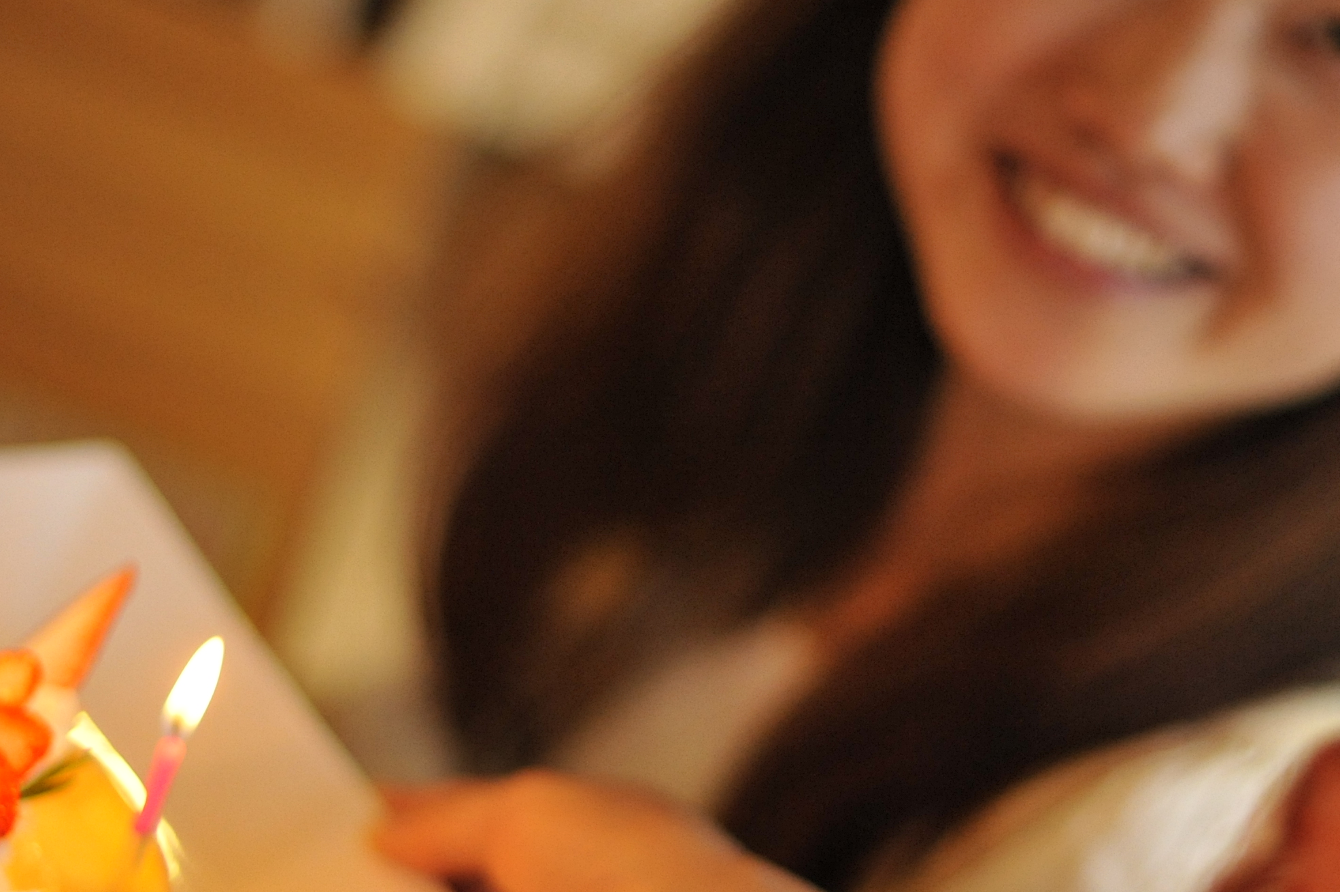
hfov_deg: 18.9
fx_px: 4017
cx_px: 740
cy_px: 469
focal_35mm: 108
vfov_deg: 12.7
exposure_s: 1/1000
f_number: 1.8
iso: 2500
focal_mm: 50
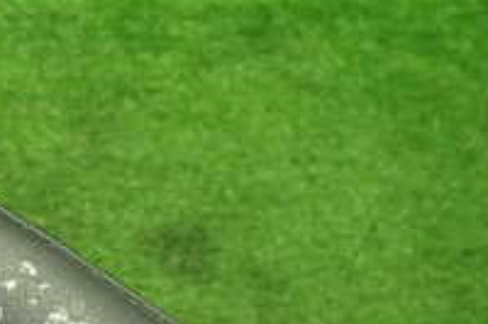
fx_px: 1056
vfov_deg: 17.1
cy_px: 309
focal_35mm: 78
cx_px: -159
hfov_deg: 22.9
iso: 200
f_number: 2
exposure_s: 1/40
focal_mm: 4.5
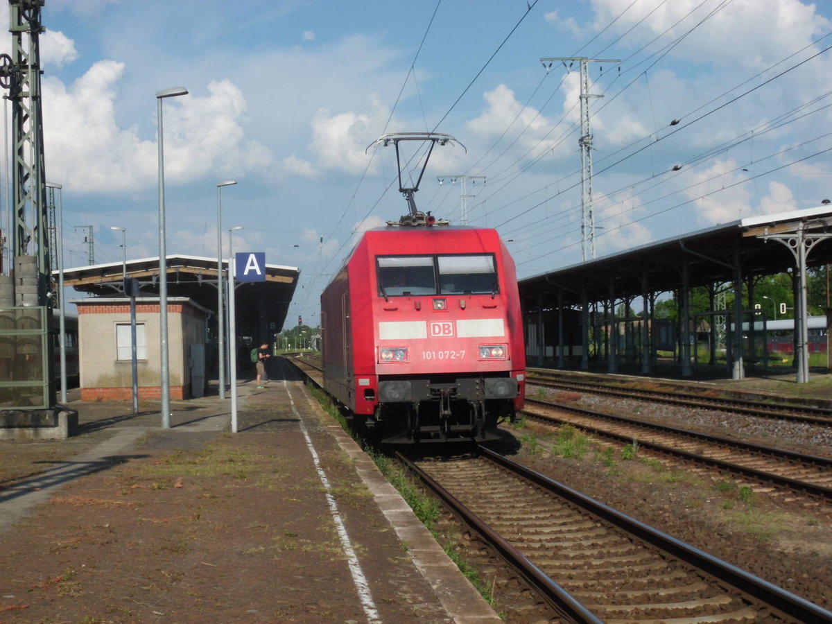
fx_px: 1514
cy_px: 312
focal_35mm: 63
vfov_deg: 23.3
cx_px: 416
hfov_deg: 30.7
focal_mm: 11.2
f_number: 5.1
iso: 100
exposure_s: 1/899
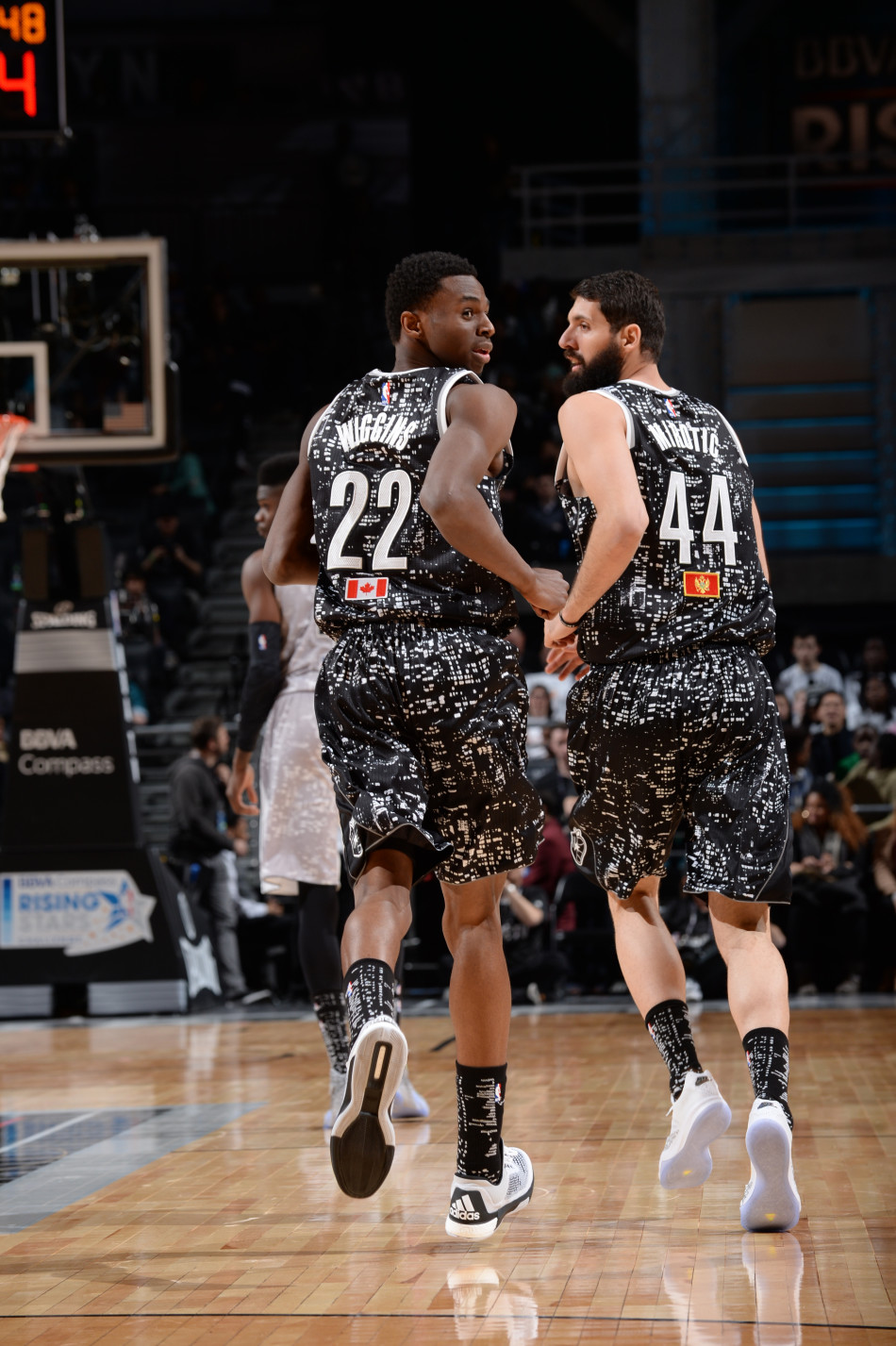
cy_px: 673
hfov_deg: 8.6
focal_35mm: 160
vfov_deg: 12.8
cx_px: 448
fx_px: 5979
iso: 320
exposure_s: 1/250
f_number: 6.3
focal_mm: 160
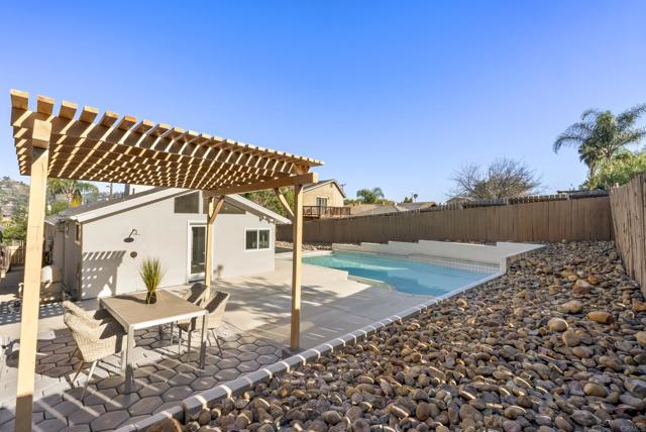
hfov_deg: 96.7
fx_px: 287
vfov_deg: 73.9
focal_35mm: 16
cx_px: 323
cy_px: 216
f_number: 22
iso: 500
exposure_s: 1/60
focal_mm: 16
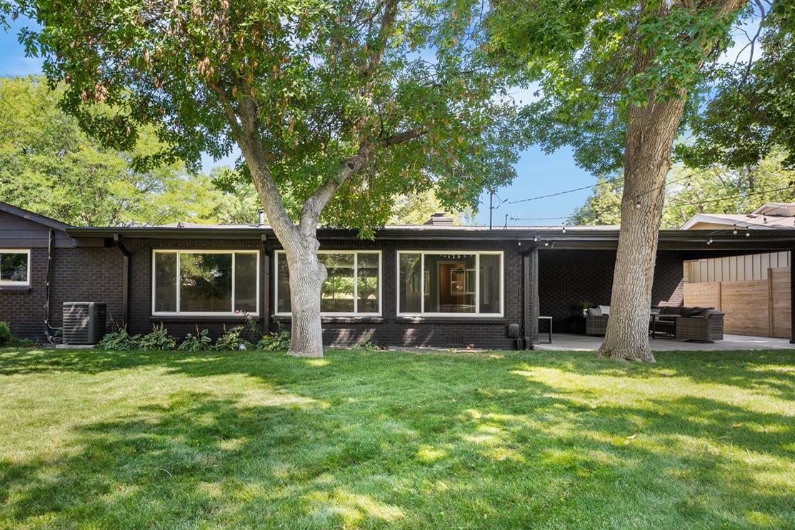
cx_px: 308
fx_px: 524
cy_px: 291
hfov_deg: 73.4
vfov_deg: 53.6
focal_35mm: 24
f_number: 8
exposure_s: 1/320
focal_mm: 16.5
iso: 100
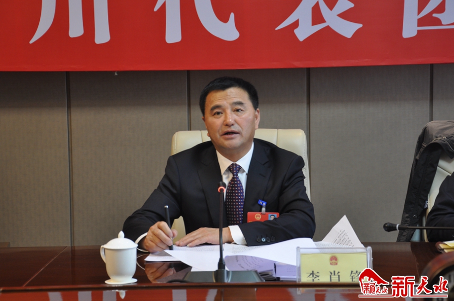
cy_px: 150
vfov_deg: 17.4
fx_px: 982
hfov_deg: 26.0
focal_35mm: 78
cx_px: 227
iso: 450
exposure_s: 1/15
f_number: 5
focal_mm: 52
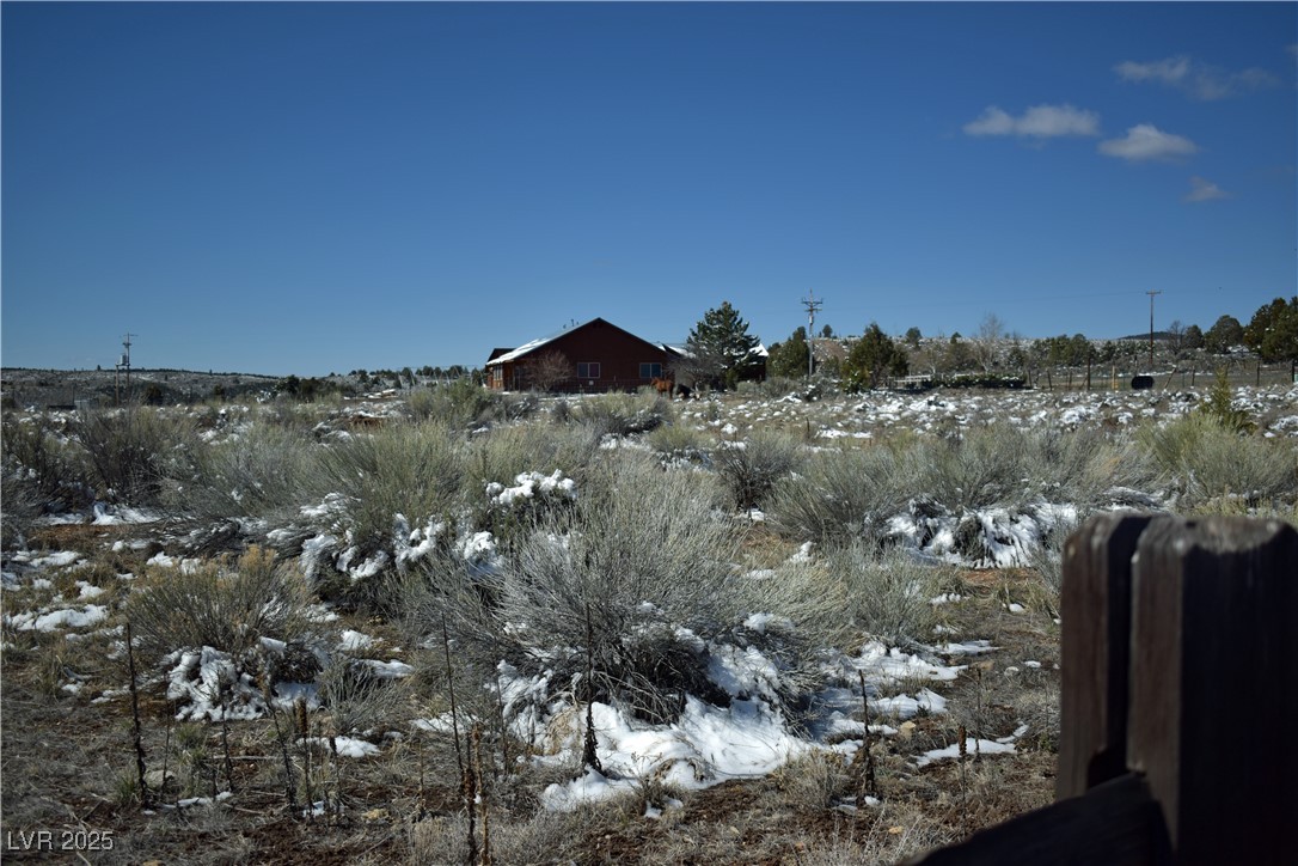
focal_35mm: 36
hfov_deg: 53.1
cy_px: 433
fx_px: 1298
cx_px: 649
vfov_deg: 36.9
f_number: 4
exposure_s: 1/2000
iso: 100
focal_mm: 24
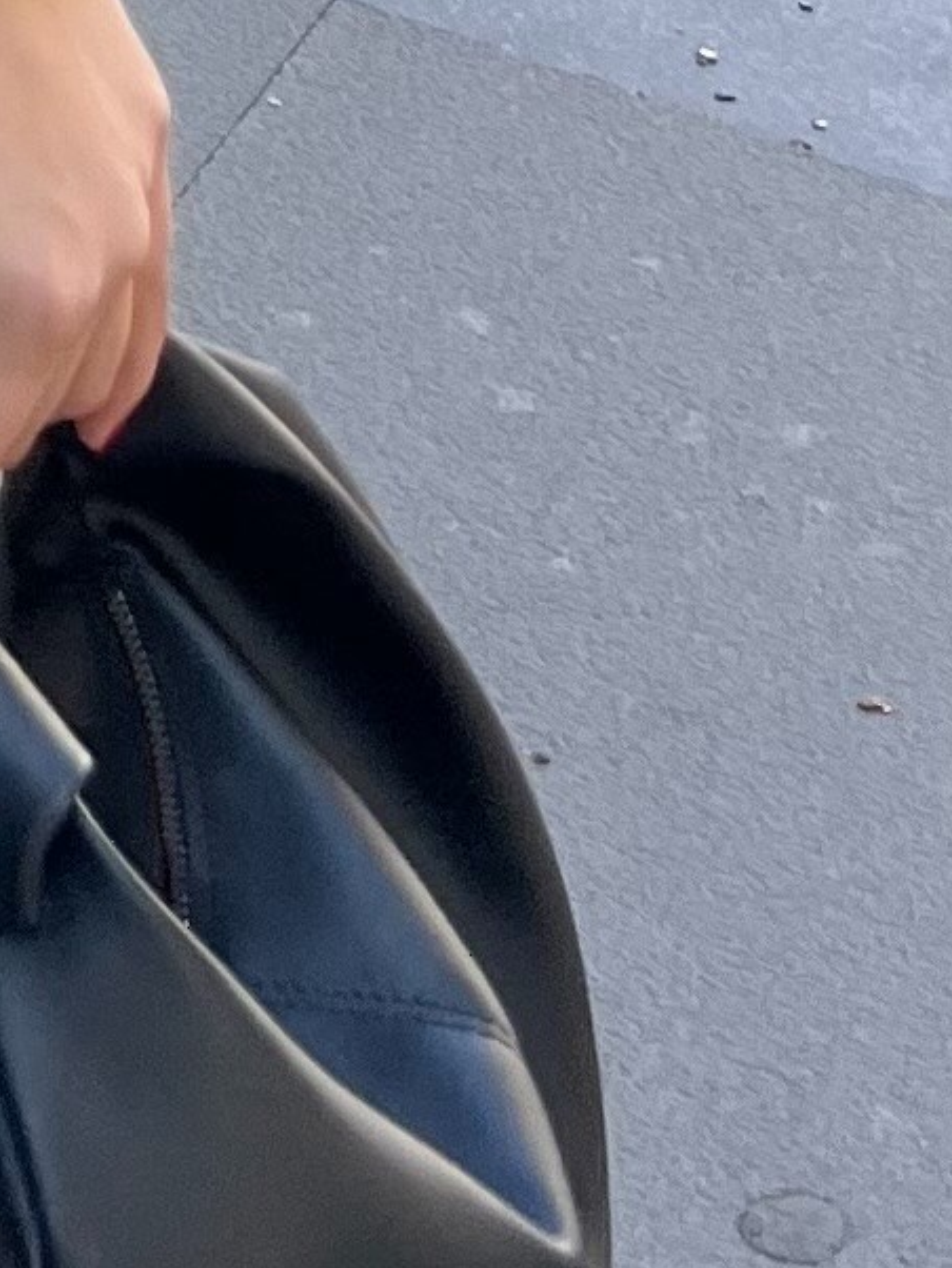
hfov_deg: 8.0
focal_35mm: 174
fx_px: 6376
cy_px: -2296
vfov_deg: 9.4
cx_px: -1131
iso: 50
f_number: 1.5
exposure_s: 1/581
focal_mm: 5.7
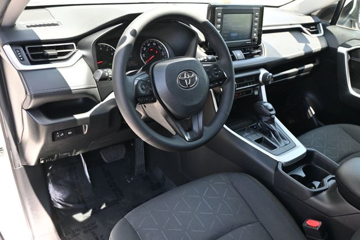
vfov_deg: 44.6
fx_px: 292
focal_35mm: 29
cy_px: 120
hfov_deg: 63.2
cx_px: 180
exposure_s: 1/160
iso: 400
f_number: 3.8
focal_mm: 19.5
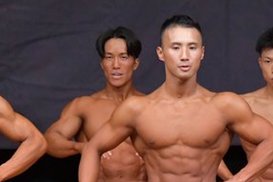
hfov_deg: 2.7
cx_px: 209
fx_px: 5816
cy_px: 218
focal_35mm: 767
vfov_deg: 1.8
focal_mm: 190
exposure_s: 1/400
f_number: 5.6
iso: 5000
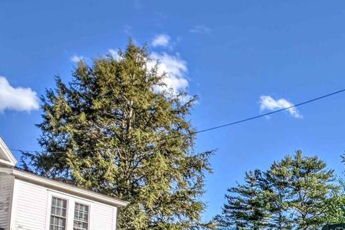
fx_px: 661
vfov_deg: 19.1
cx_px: 331
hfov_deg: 27.8
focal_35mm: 69
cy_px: 242
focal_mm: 4.44
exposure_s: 1/2128
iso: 35
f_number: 1.8
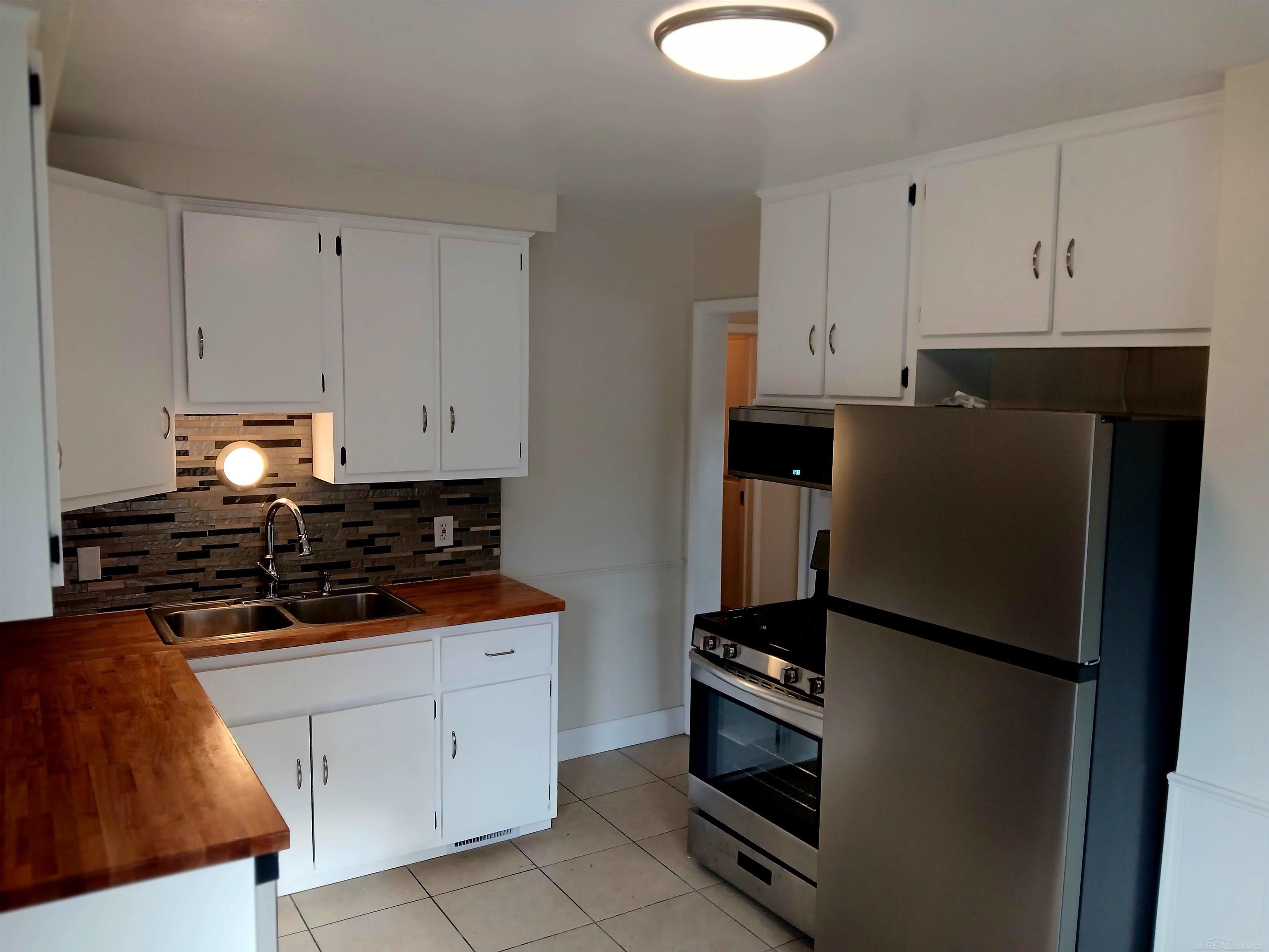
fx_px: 953
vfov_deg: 53.1
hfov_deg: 67.3
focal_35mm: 26
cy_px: 476
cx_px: 634
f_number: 1.8
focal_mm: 3.98
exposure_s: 1/60.2
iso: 80
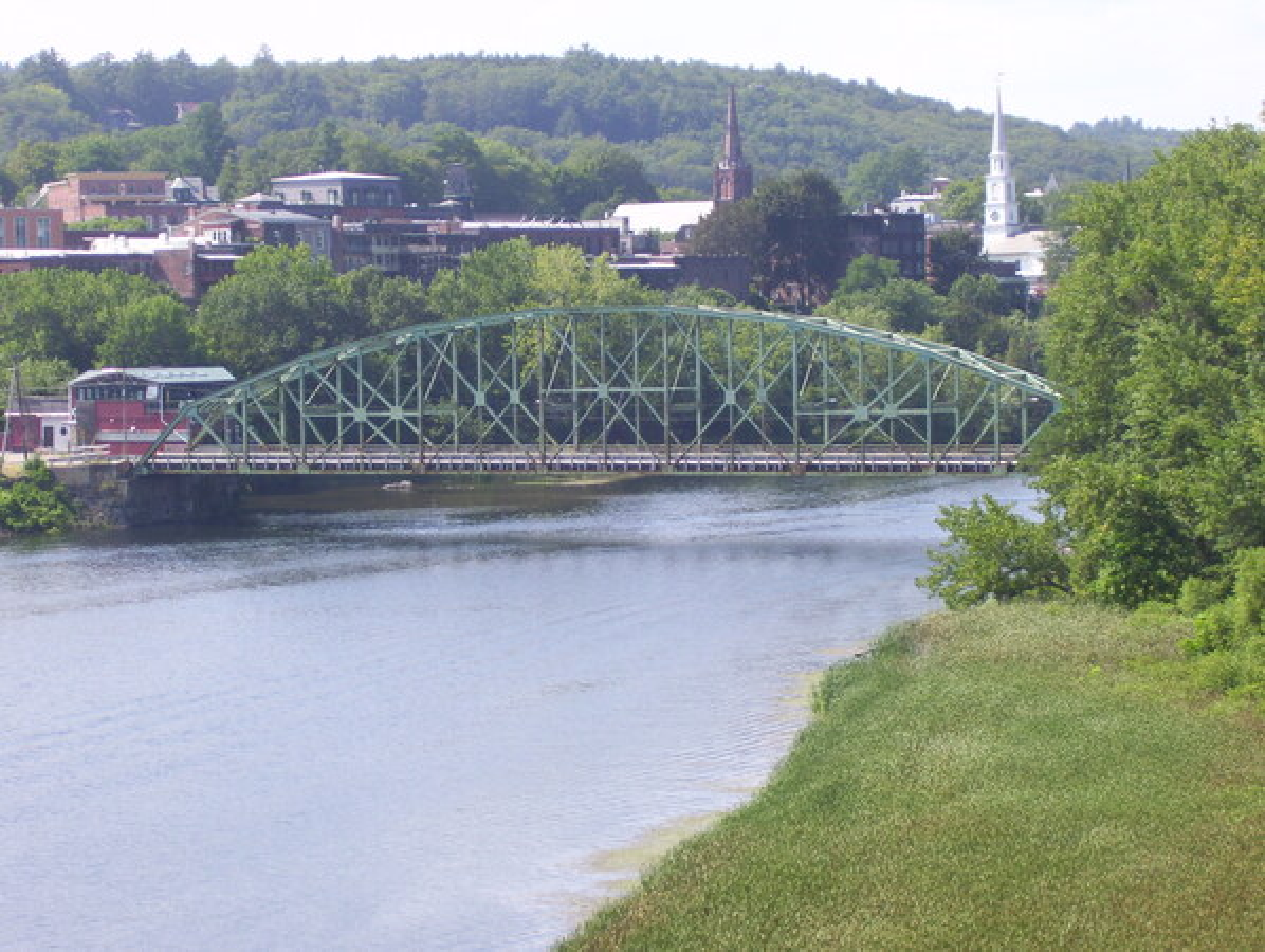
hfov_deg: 18.2
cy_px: 476
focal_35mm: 108
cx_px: 632
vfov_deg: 13.7
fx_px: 3951
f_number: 4.6
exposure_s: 1/320
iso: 80
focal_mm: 18
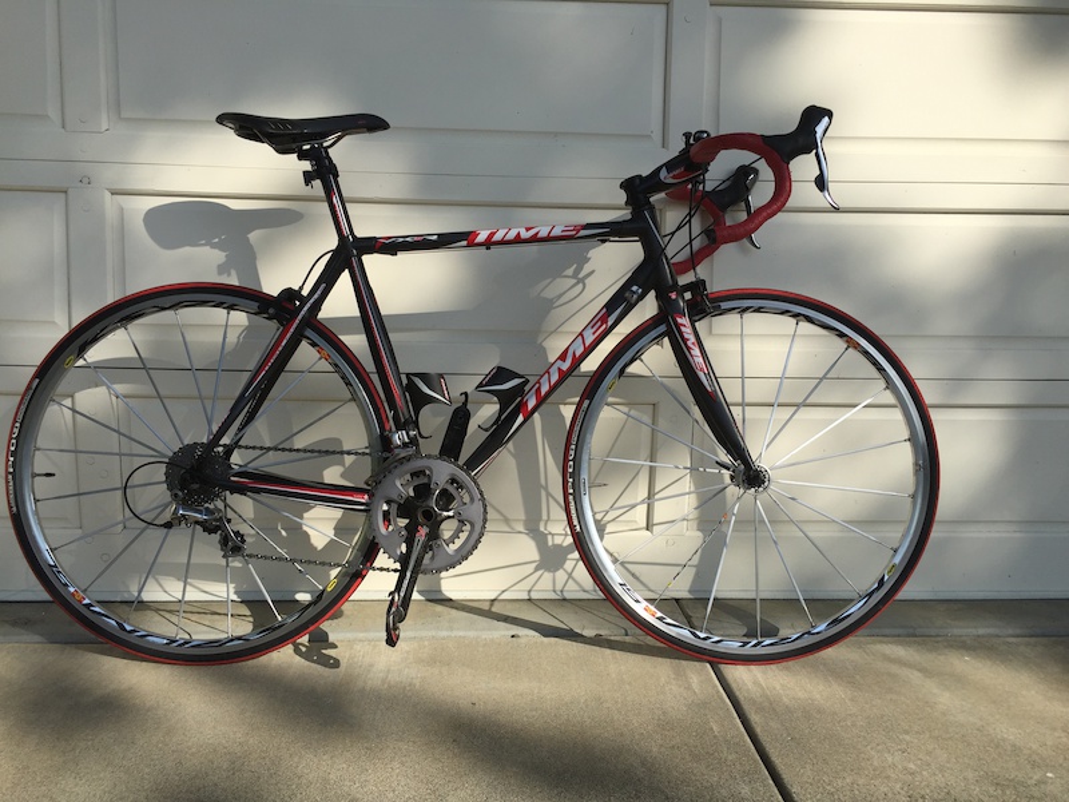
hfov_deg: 61.7
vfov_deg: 48.2
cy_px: 401
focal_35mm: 29
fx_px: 896
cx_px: 534
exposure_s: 1/2475
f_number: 2.2
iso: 32
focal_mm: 4.15
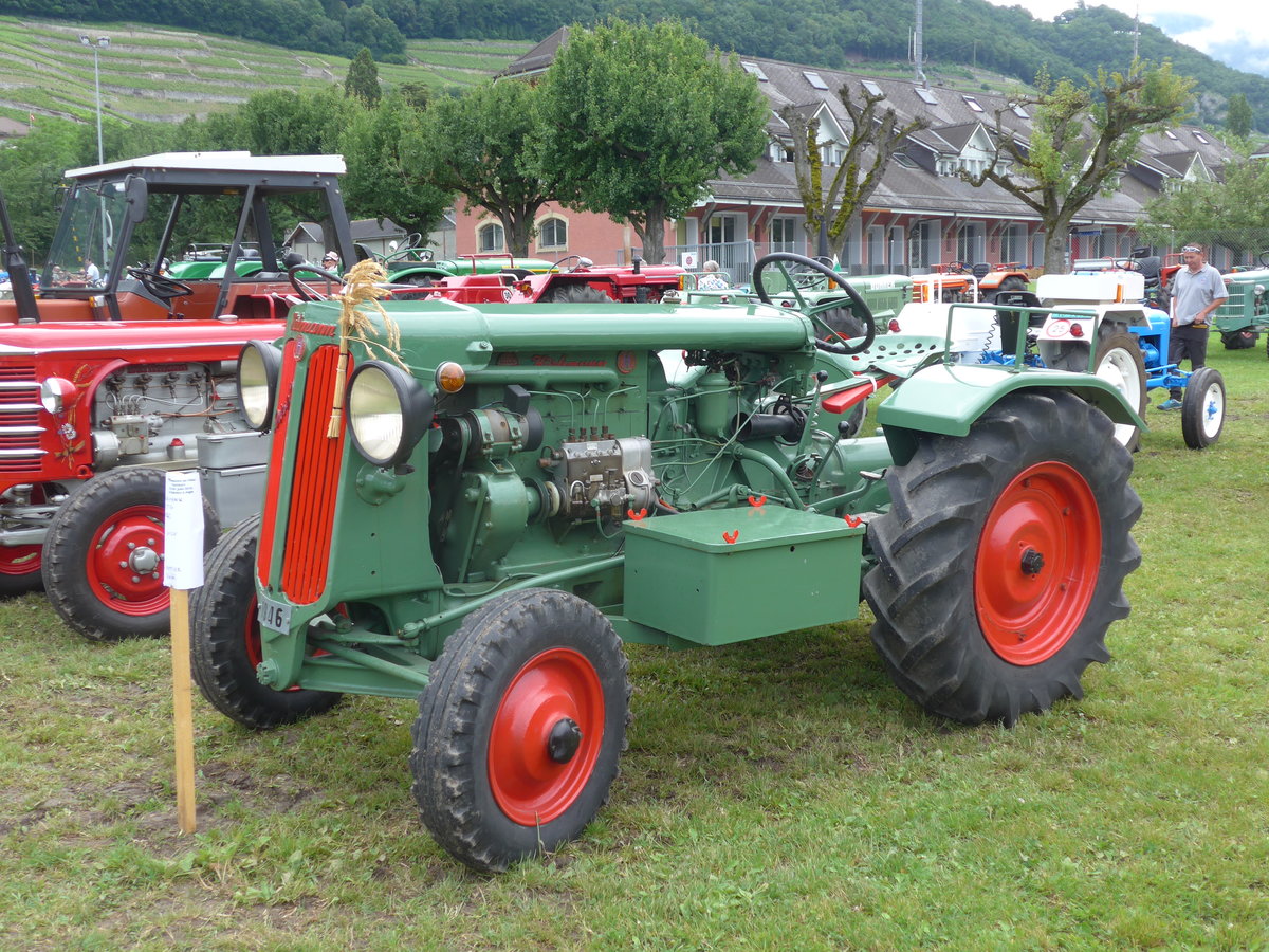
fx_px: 1430
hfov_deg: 47.9
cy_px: 476
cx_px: 634
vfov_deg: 36.8
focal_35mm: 39
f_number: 2.8
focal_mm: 8
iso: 80
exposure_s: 1/250
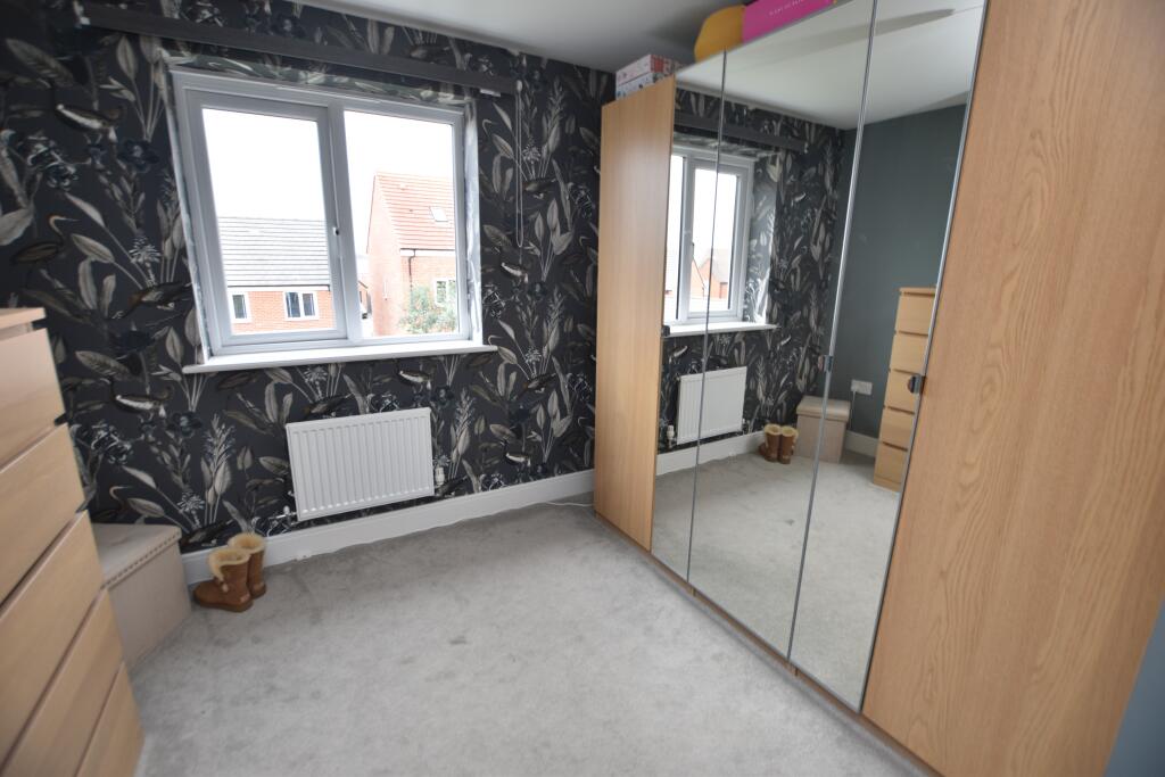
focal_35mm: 15
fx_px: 485
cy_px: 388
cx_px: 582
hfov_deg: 100.4
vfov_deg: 77.3
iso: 100
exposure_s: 1/15
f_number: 3.5
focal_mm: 10
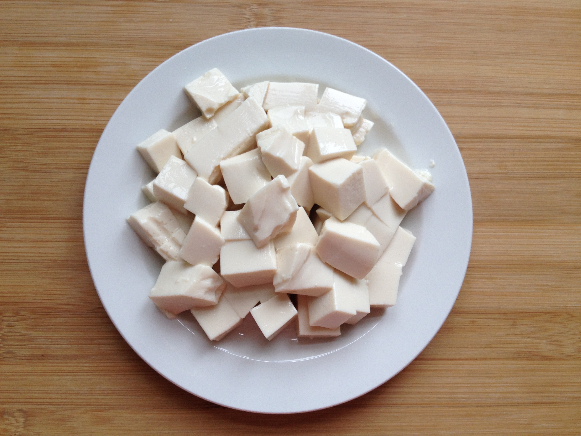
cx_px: 290
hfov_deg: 52.6
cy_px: 218
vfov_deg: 40.7
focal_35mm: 35
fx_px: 587
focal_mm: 4.28
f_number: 2.4
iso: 64
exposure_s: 1/40
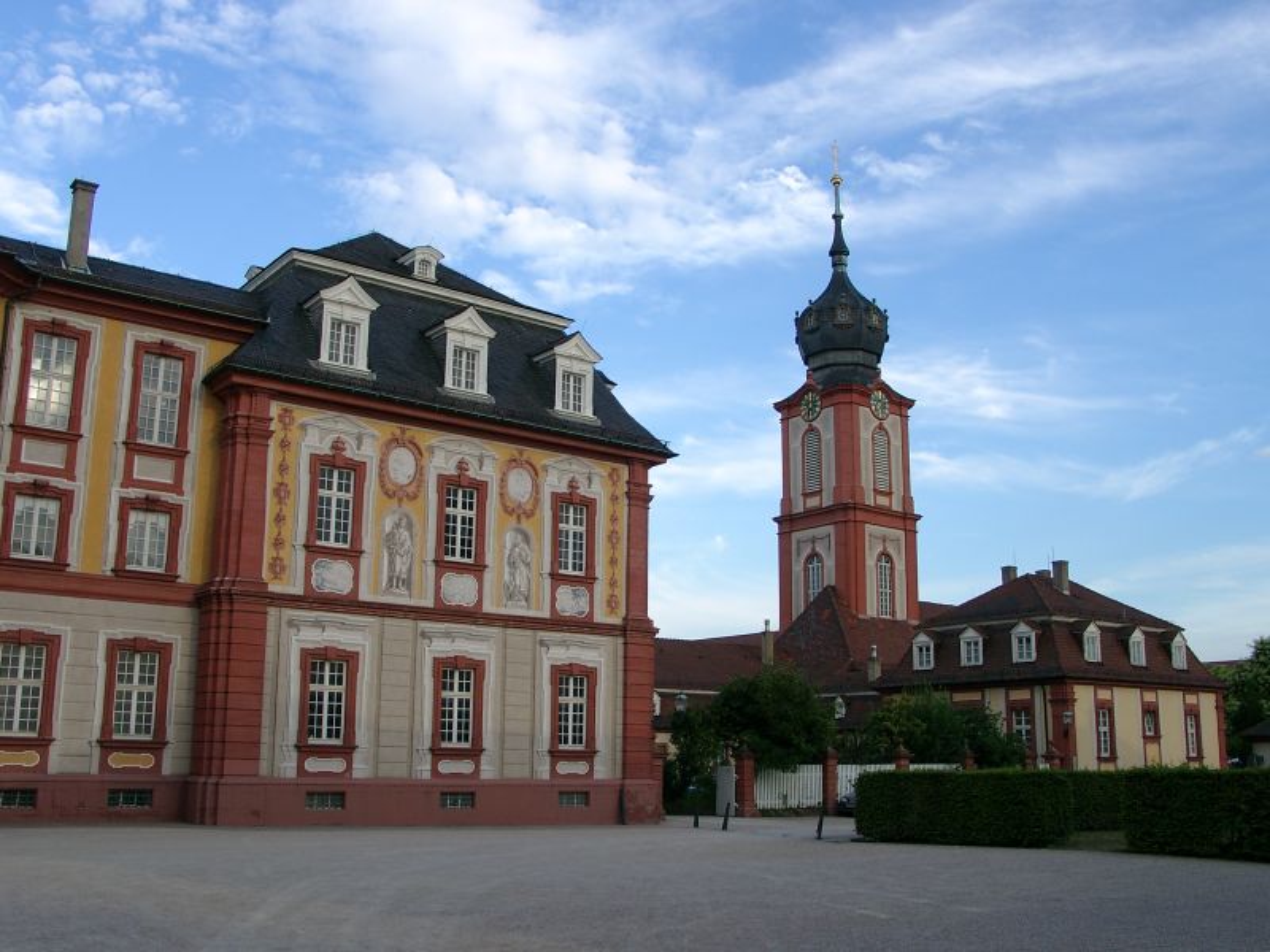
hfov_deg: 54.0
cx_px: 635
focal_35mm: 34
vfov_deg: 41.8
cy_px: 476
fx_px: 1247
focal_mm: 7.13
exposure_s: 1/303
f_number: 4
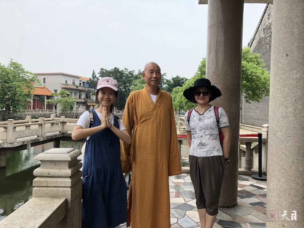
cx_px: 152
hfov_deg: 63.4
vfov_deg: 49.7
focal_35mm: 28
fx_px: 246
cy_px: 114
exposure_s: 1/558
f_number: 1.8
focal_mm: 3.99
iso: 20
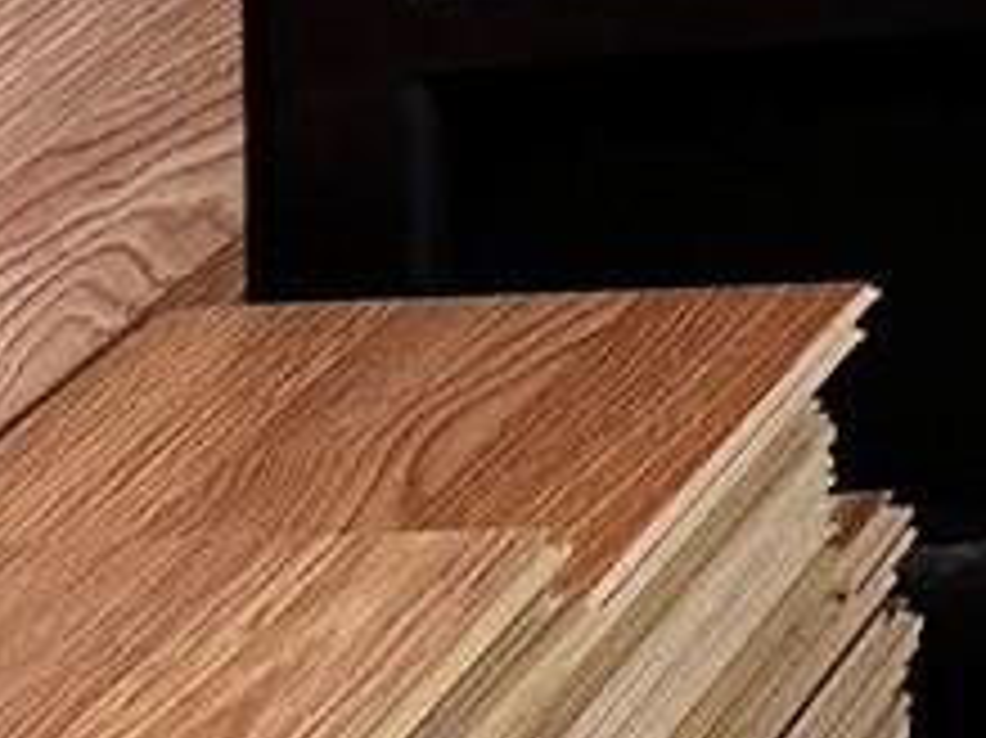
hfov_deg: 8.4
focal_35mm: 190
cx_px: 3125
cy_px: -1890
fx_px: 5409
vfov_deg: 6.7
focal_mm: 5.7
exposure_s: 1/60
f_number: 1.5
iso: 320
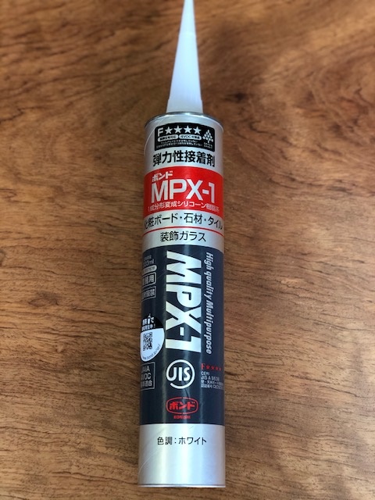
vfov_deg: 33.8
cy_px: 250
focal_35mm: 57
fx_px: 823
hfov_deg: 25.7
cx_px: 188
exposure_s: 1/30
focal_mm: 6.6
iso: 50
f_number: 2.8
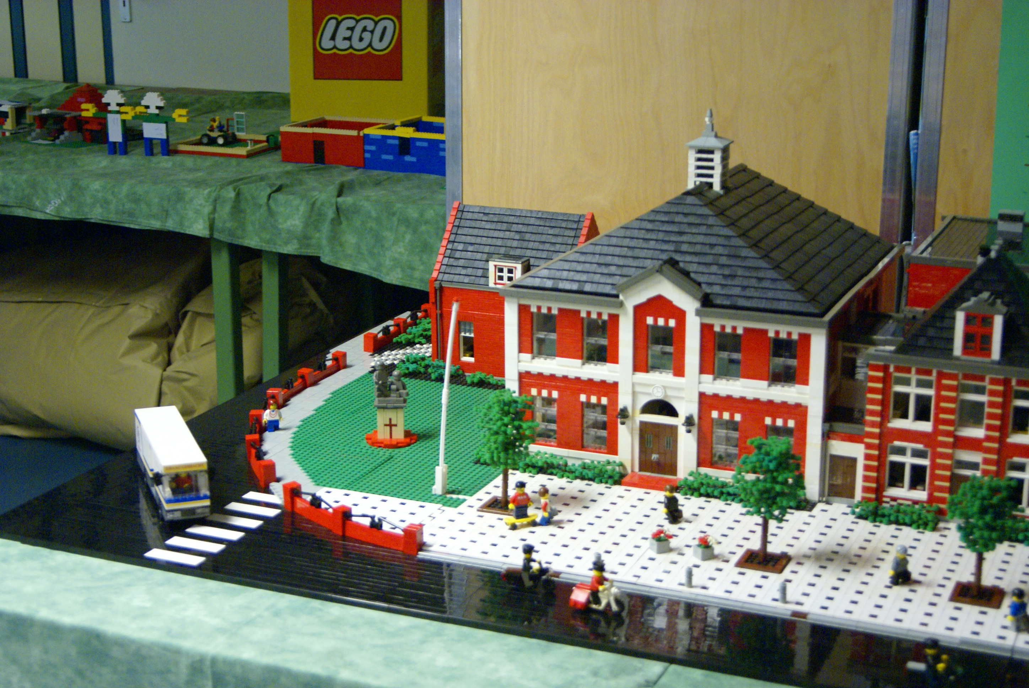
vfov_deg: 25.8
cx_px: 514
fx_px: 1502
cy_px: 344
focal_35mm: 52
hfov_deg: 37.8
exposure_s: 1/20
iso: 800
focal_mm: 35
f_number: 4.5
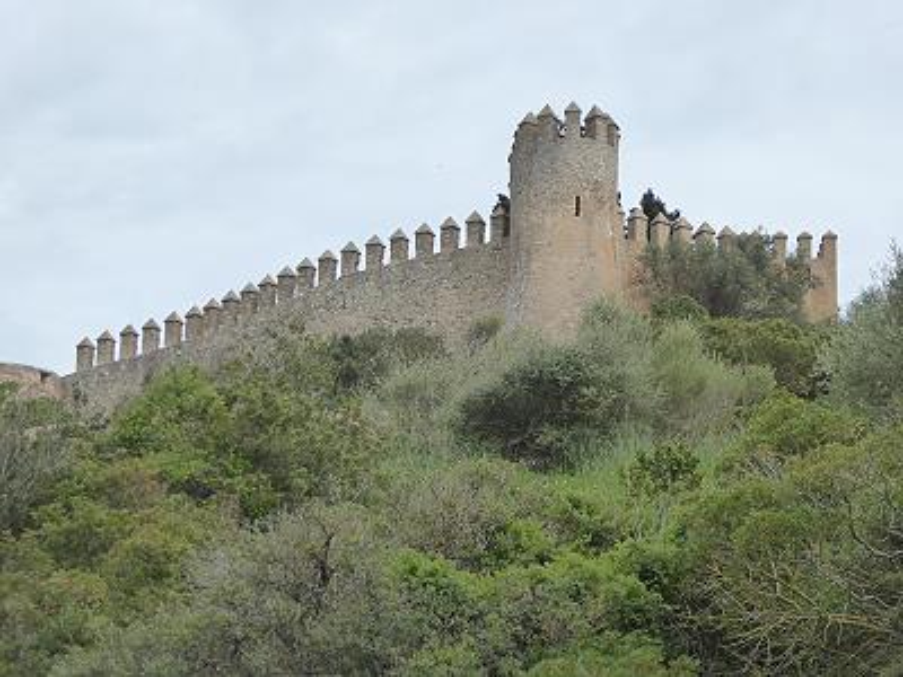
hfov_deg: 18.4
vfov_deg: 13.8
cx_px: 452
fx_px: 2791
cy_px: 338
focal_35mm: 107
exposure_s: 1/400
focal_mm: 17.5
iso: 200
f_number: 5
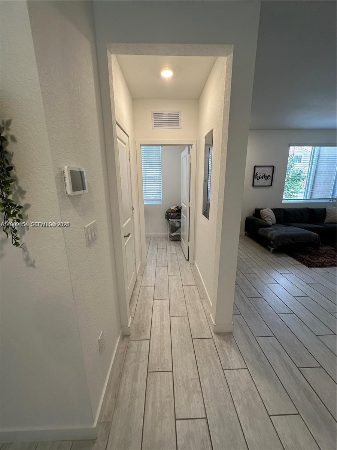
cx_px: 168
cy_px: 225
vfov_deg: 102.1
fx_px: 182
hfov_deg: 85.7
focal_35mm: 14
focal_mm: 2.22
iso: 160
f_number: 2.2
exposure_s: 1/120
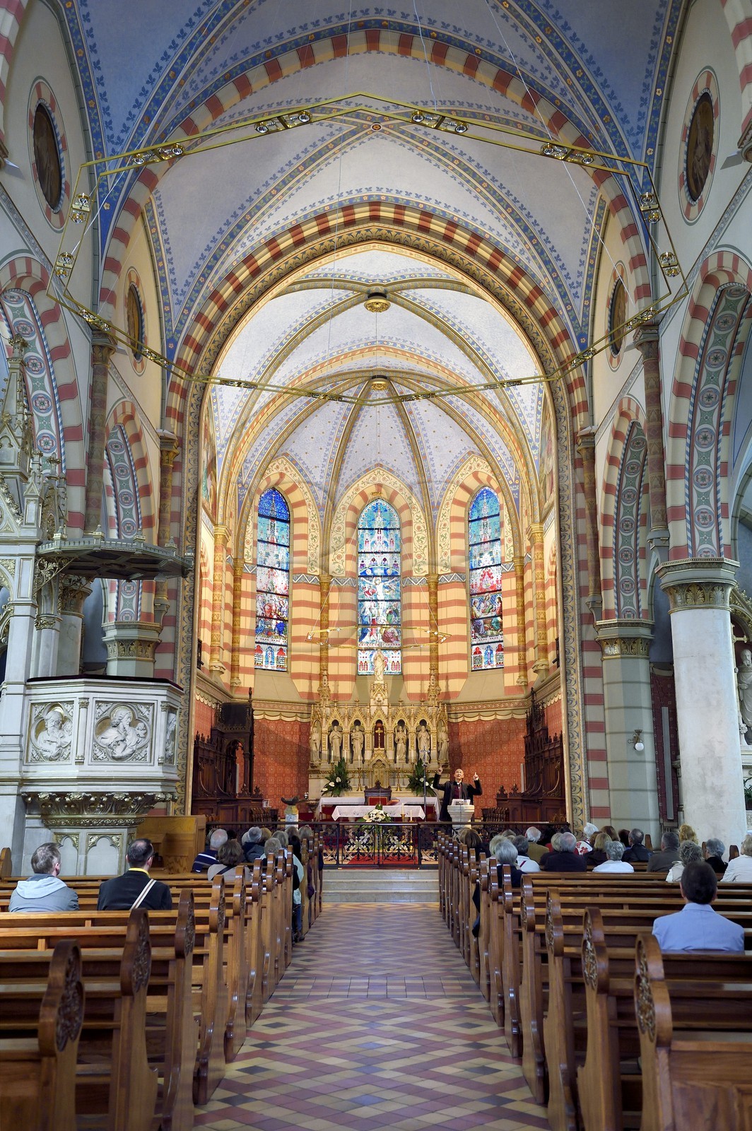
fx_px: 1098
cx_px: 376
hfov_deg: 37.8
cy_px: 566
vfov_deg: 54.5
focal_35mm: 35
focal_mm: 35
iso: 1600
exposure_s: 1/80
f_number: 4.5
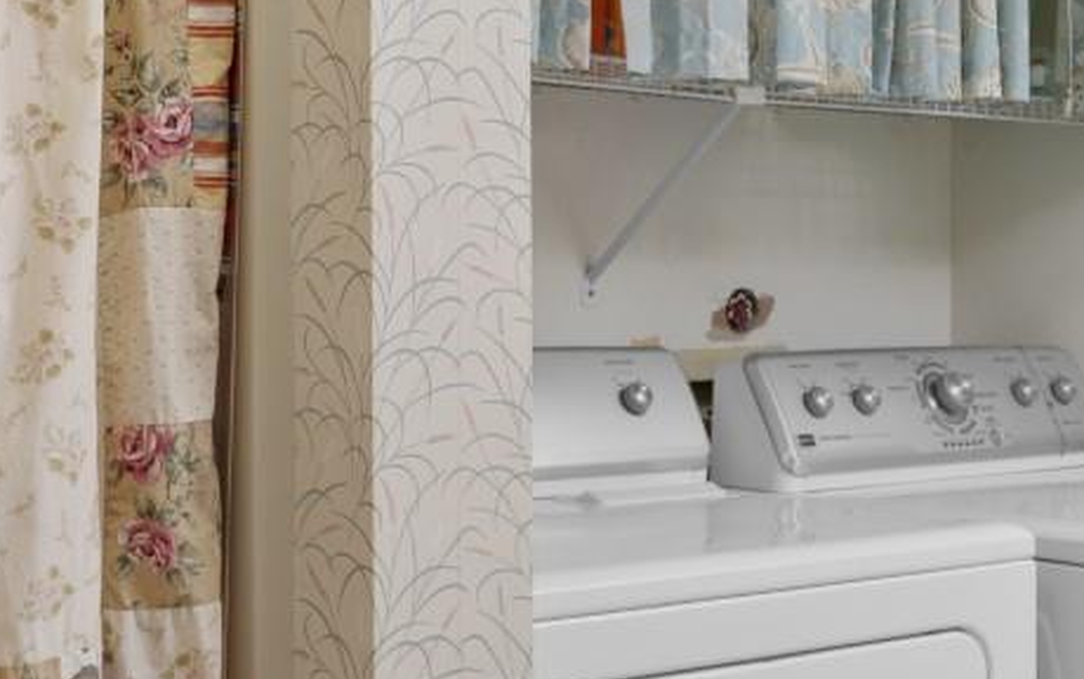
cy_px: 245
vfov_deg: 21.3
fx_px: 1803
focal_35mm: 61
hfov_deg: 33.5
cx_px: 575
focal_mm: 11.5
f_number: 4.8
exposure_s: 2.5
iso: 100
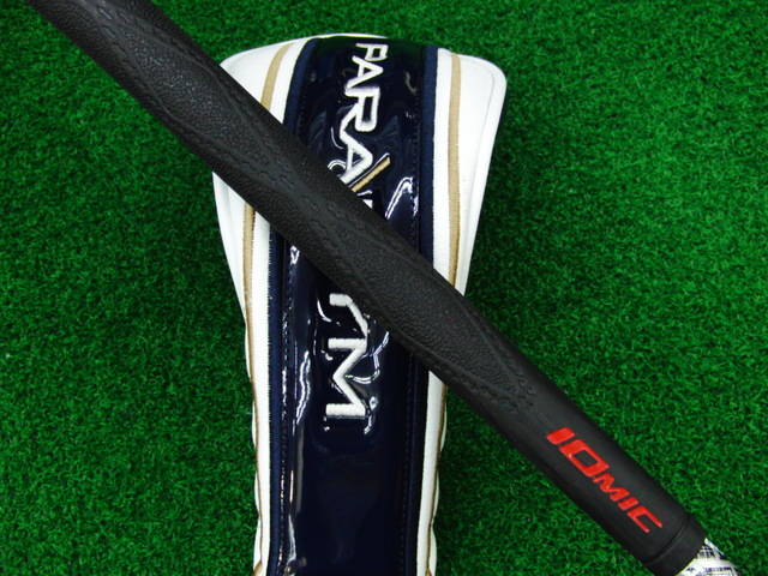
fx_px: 821
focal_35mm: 37
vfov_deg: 38.7
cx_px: 384
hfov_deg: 50.1
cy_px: 288
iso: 400
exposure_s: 1/60
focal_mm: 6.42
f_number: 3.6
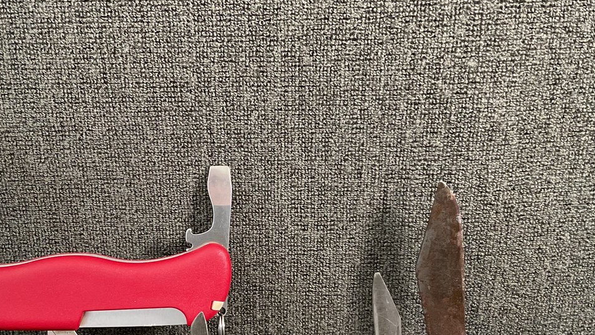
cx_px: 267
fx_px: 789
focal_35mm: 50
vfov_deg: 23.8
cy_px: 239
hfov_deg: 41.3
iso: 250
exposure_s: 1/60
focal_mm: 3
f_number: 1.8
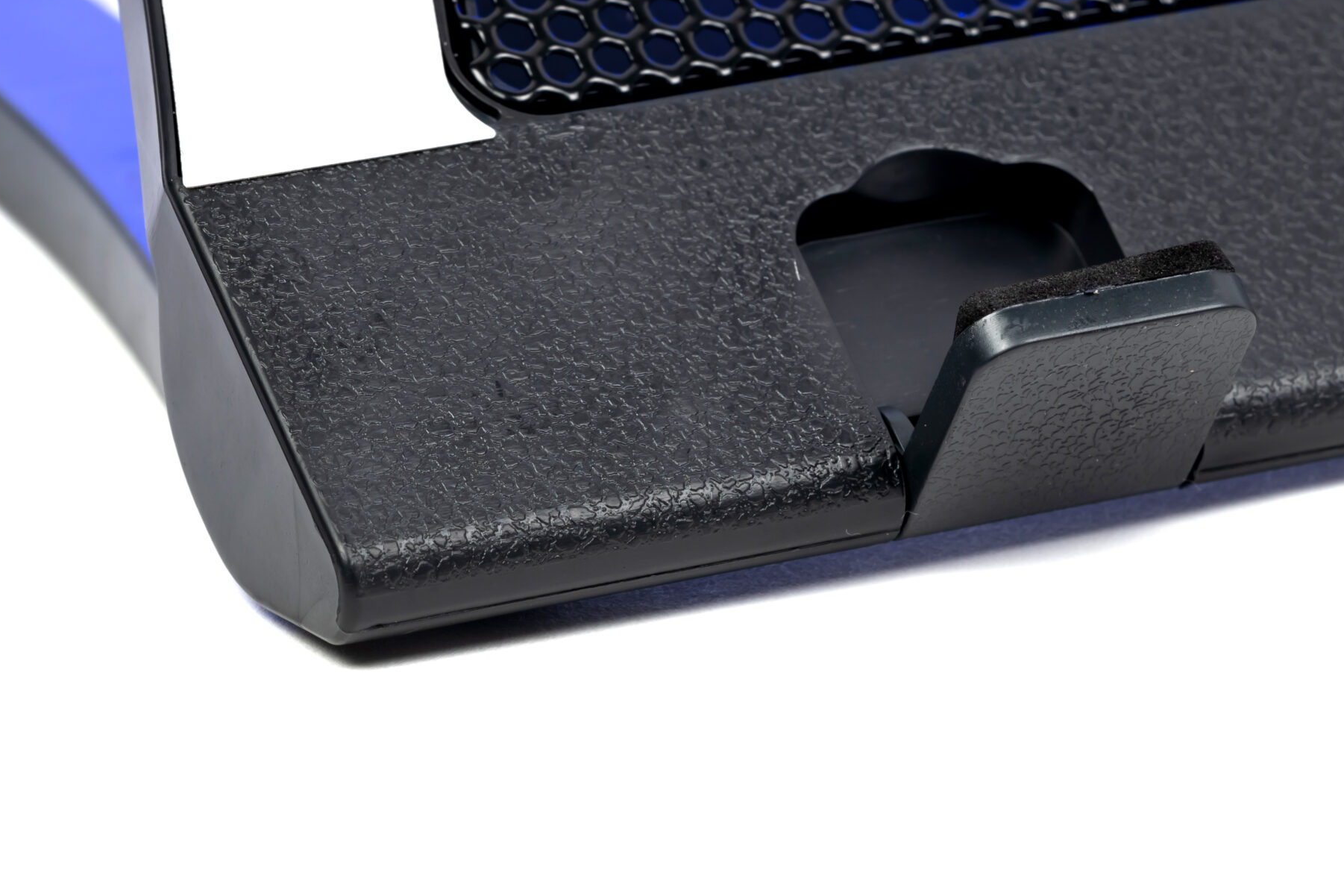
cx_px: 860
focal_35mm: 287
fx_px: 10713
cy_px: 354
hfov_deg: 7.2
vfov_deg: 4.8
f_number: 11
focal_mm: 135
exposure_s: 5
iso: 100
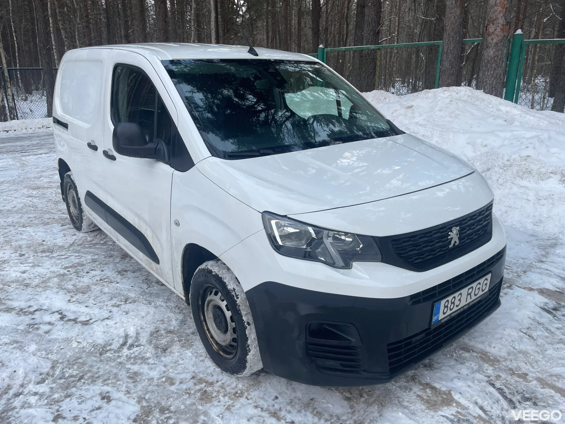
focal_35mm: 26
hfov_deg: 67.3
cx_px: 282
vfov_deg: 53.1
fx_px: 424
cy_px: 212
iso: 32
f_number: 1.6
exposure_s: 1/248
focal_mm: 4.2
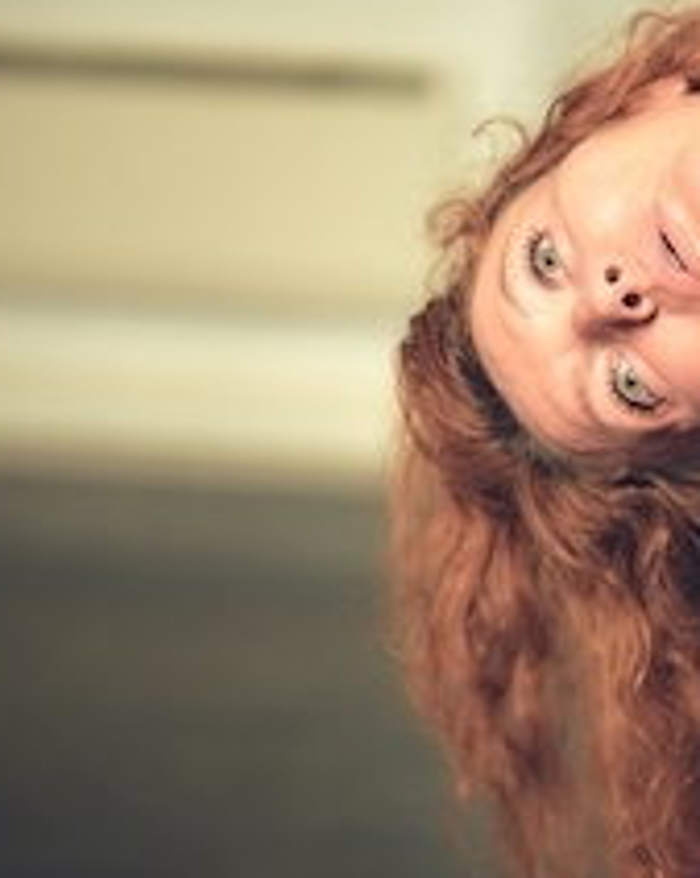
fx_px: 3685
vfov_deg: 13.6
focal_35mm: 142
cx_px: 472
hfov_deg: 10.8
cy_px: 408
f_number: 1.8
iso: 100
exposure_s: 1/200
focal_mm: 50
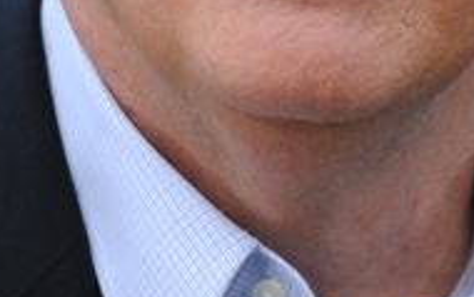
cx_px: 519
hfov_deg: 3.8
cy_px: -245
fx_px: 7200
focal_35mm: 557
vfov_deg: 2.4
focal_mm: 130
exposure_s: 1/200
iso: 200
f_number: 4
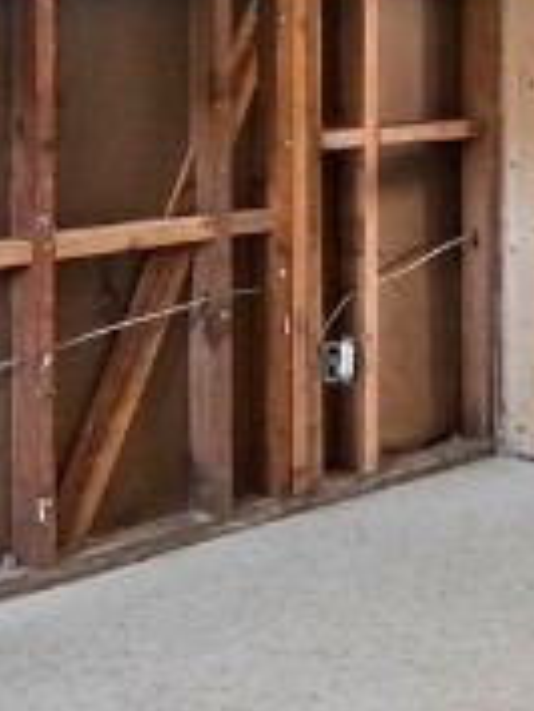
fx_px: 1664
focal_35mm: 81
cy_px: -52
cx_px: 831
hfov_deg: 16.4
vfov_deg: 22.8
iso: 400
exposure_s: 1/1.67
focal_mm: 7
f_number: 11
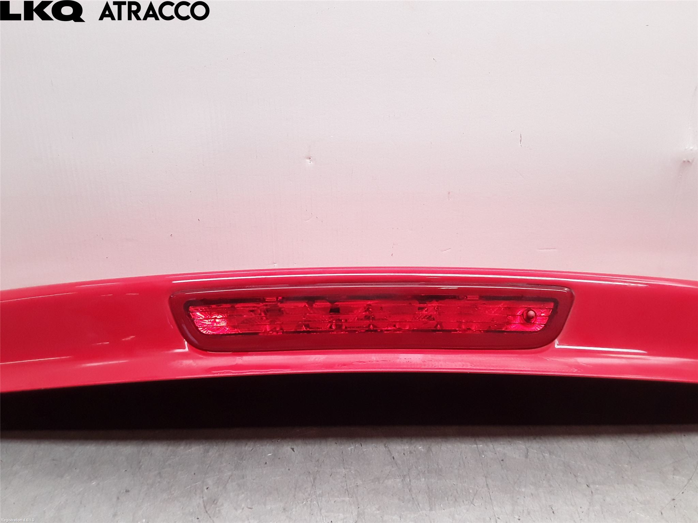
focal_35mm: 28
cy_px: 262
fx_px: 565
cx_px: 349
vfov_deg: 49.7
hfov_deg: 63.4
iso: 100
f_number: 1.9
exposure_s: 1/100
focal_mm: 2.91
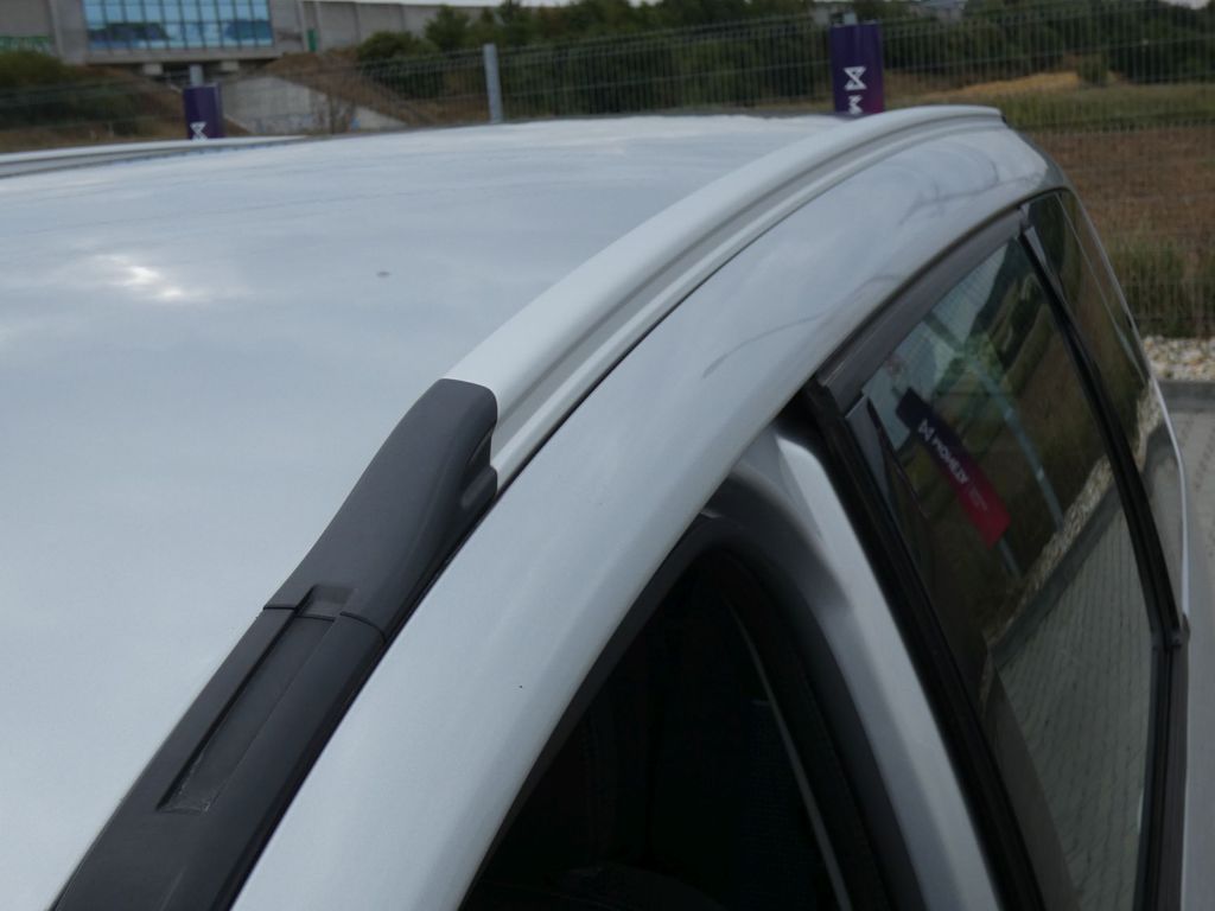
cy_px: 456
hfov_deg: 41.2
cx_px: 608
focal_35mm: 46
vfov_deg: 31.5
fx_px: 1615
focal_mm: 8.2
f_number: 3.8
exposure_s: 1/640
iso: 80
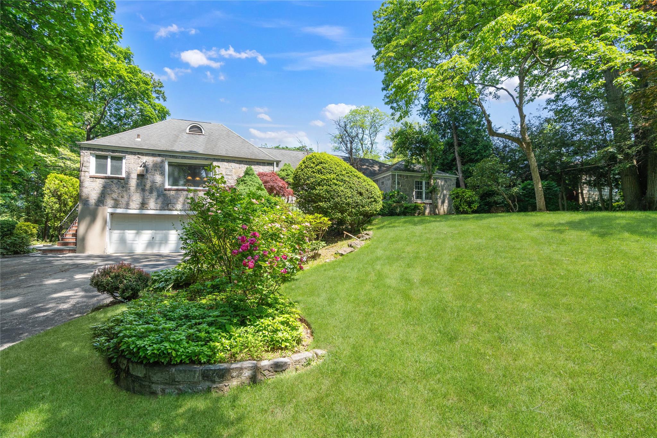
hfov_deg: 96.7
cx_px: 328
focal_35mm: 16
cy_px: 219
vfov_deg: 73.7
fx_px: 292
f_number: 5
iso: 320
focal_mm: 16
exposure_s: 1/640
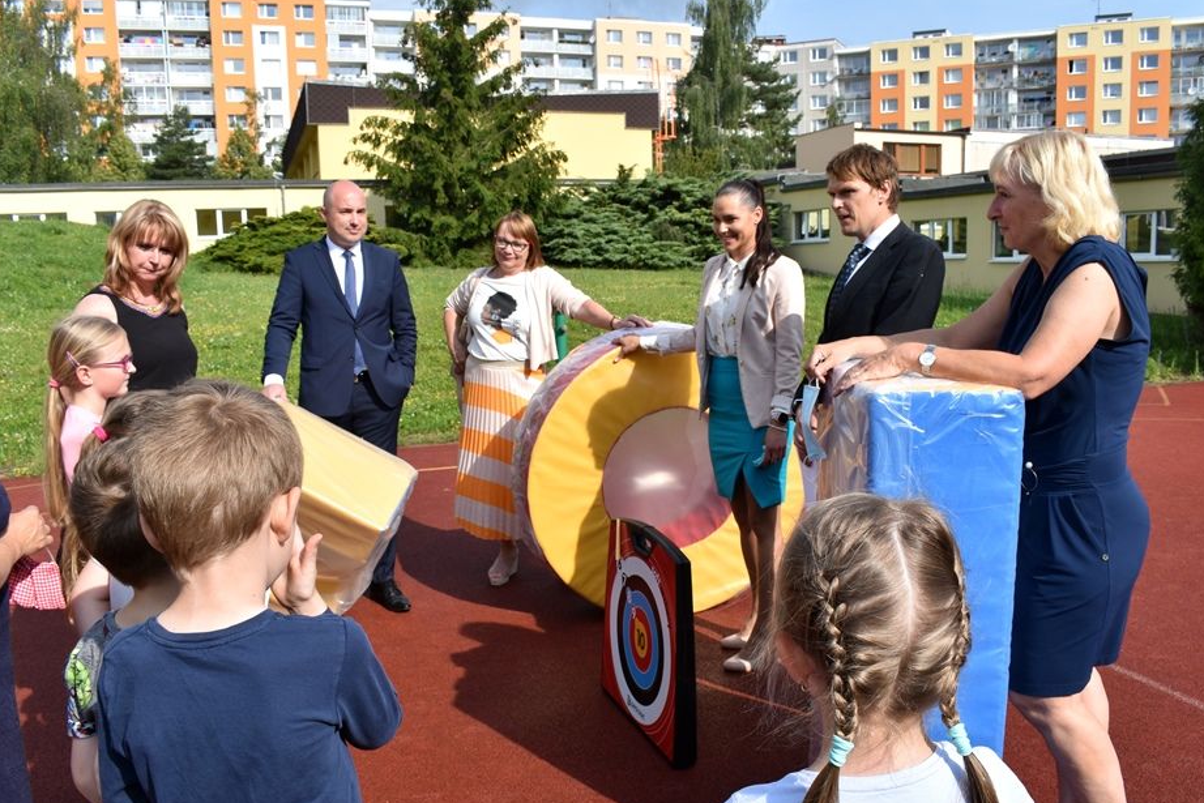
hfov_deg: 61.9
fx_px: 1003
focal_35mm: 30
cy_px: 430
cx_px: 605
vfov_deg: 43.6
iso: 200
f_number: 10
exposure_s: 1/400
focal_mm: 18
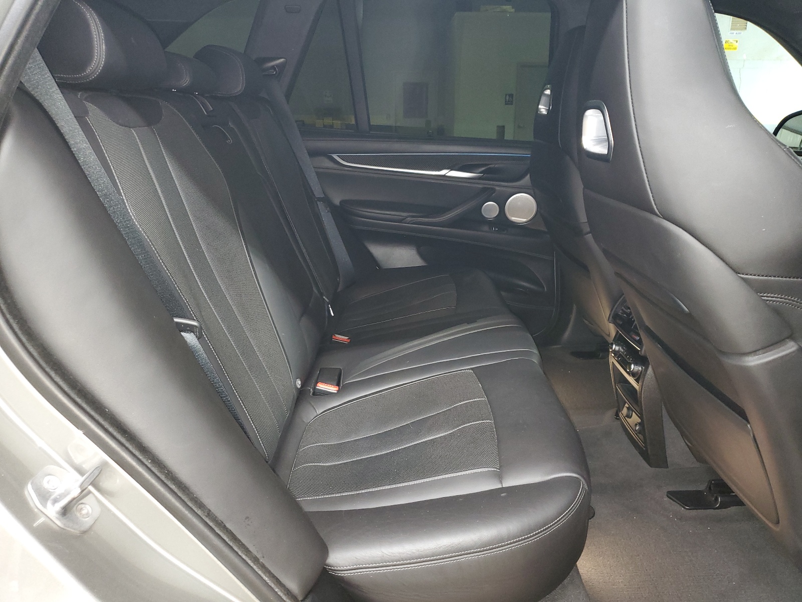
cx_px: 401
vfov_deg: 53.1
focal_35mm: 26
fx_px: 602
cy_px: 301
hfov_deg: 67.3
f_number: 1.5
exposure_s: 1/13
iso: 134
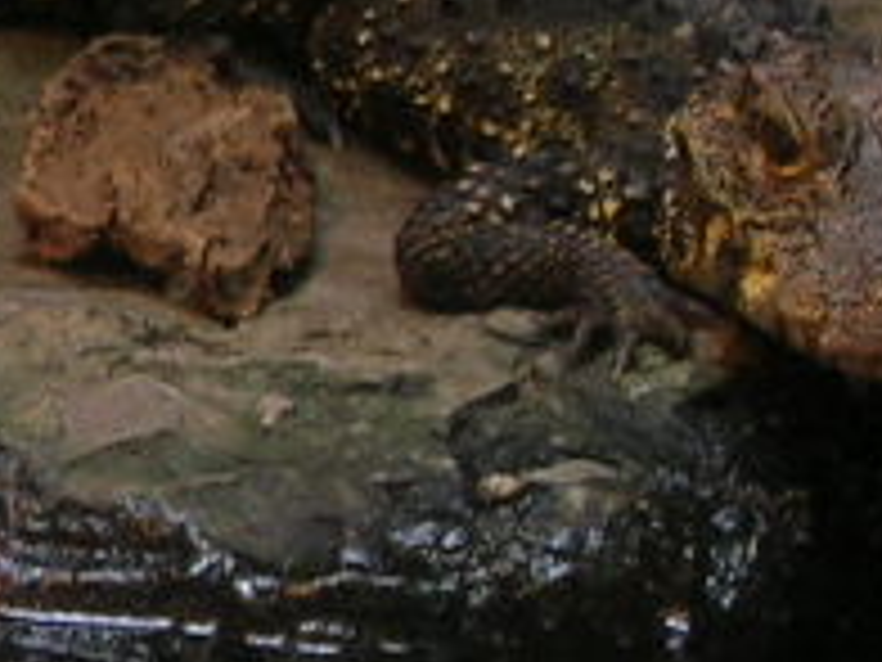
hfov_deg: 8.0
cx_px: -680
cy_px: 275
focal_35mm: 240
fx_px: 6115
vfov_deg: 6.2
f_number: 3.2
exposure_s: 1/35.7
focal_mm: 7.7
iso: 50
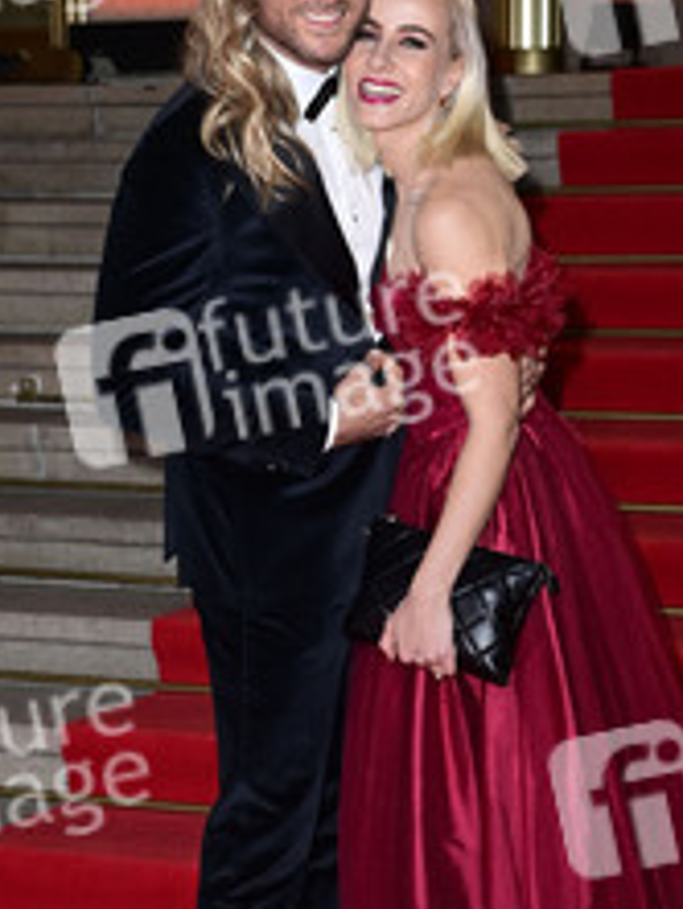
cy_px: 576
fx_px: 2970
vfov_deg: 17.4
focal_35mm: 113
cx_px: 387
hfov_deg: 13.1
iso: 2000
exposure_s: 1/60
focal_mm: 65
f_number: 5
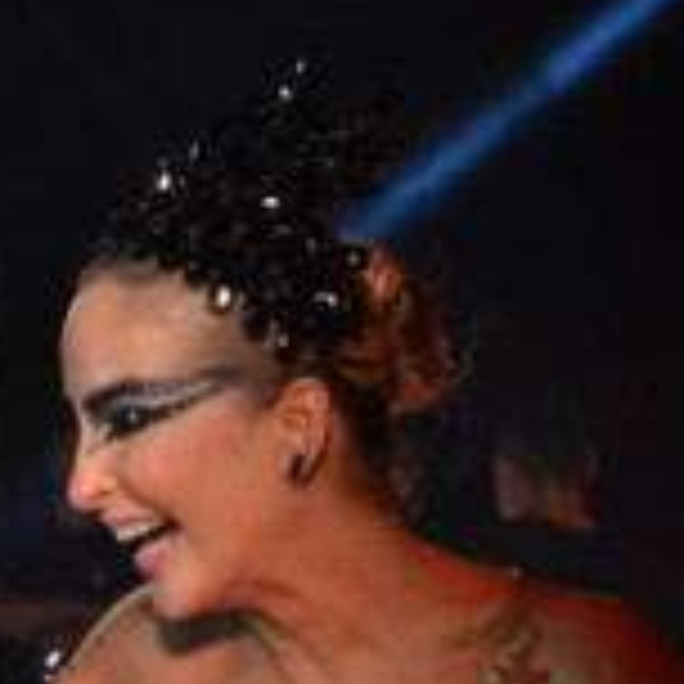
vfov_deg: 7.5
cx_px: 342
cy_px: 821
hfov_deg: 7.5
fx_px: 5209
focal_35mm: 233
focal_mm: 48
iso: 1600
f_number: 5.3
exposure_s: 1/200
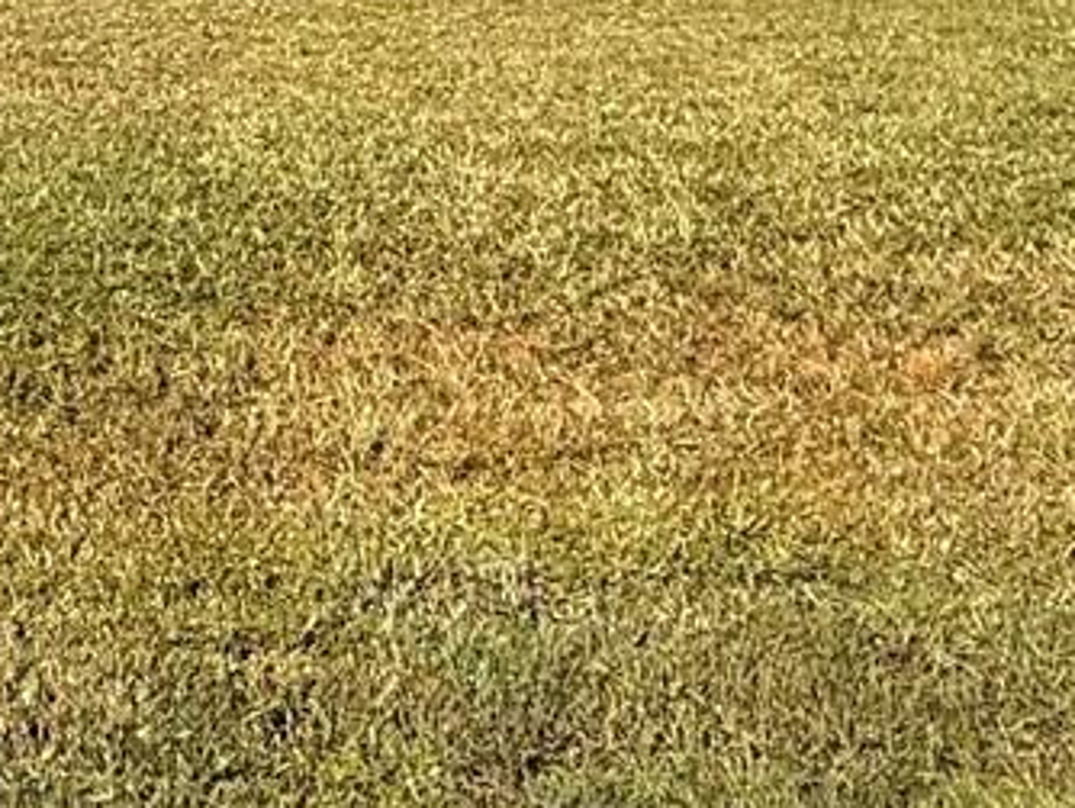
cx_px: -409
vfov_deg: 20.2
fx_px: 2082
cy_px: -219
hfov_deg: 24.4
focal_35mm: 67
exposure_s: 1/2611
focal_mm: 2.22
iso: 50
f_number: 2.2
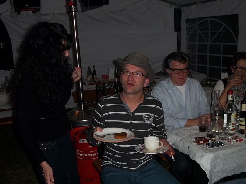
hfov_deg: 45.7
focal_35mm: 41
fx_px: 291
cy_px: 103
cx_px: 112
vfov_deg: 35.1
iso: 64
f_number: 3.1
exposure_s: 1/30
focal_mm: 6.5
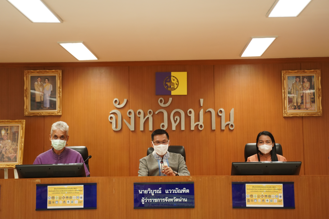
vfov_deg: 23.4
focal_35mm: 58
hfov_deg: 34.5
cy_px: 110
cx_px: 164
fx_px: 530
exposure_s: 1/320
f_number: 2.8
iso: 2000
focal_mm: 58
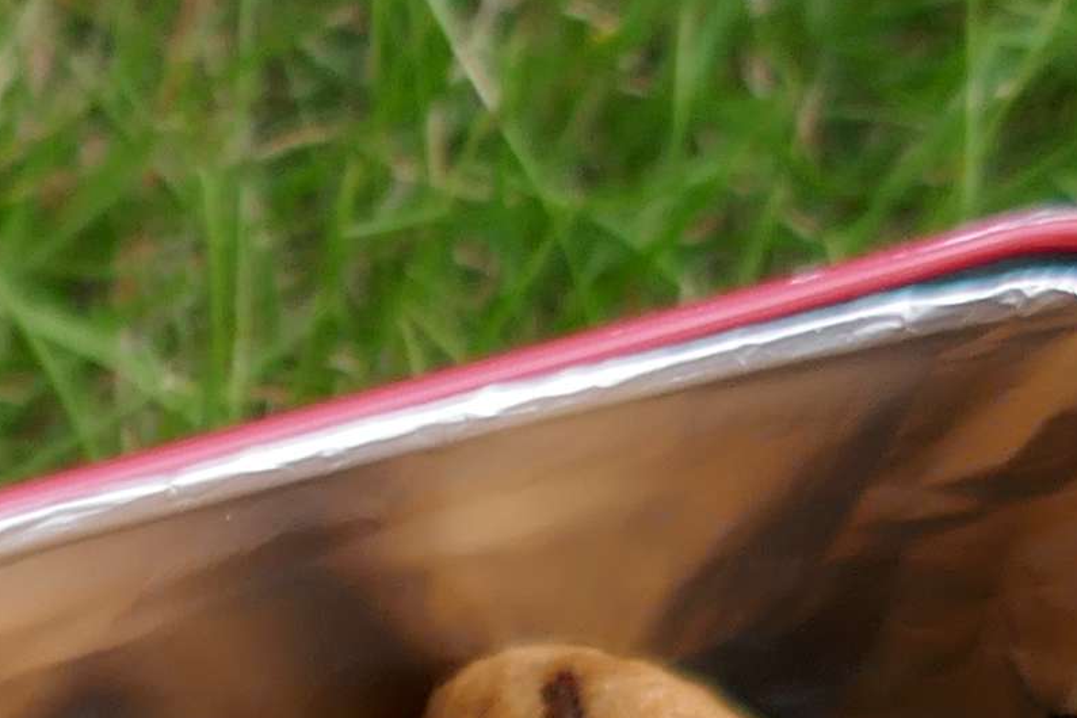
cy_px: 2029
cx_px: -768
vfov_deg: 7.2
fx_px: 5145
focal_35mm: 172
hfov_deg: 11.2
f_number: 2.8
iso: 125
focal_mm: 9.1
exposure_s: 1/500
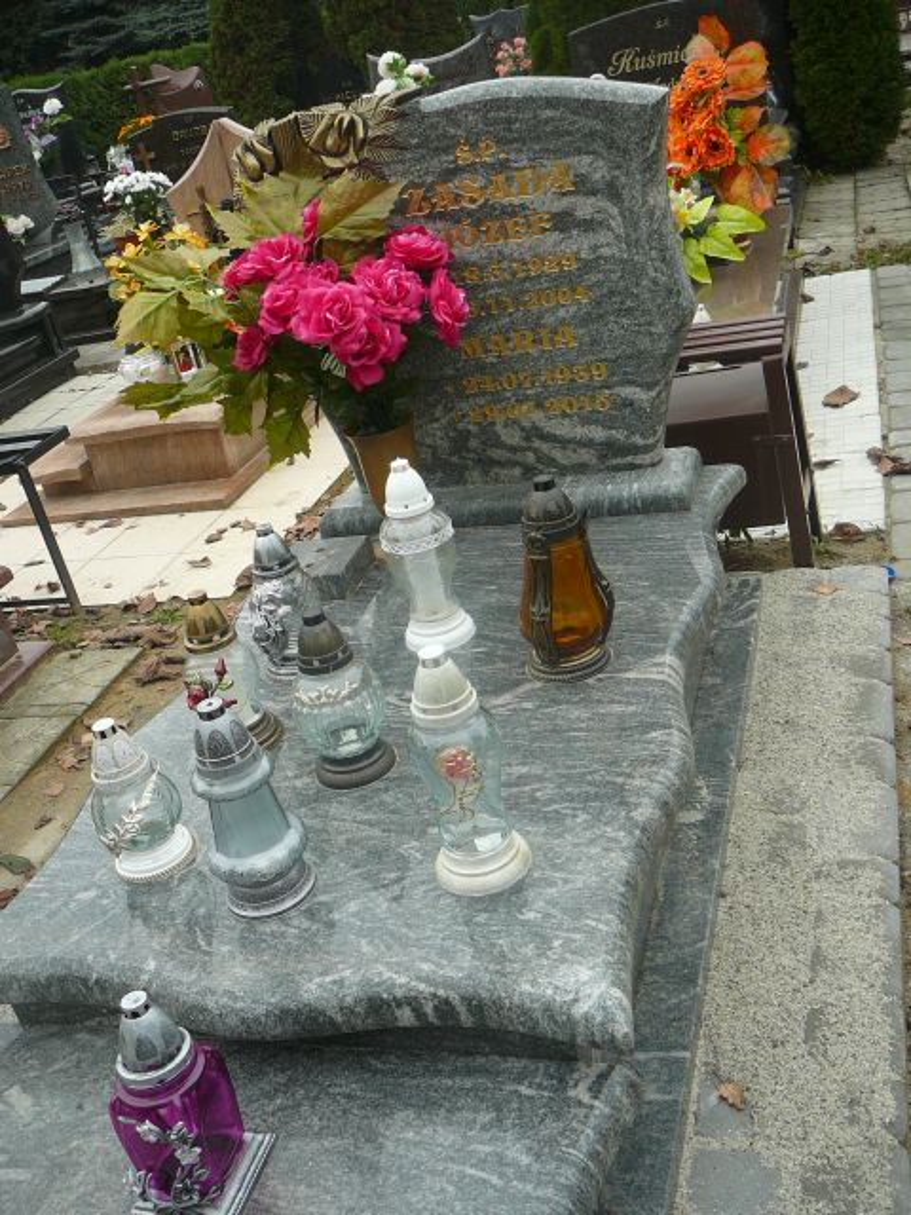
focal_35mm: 35
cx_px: 456
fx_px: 1228
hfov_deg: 40.7
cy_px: 608
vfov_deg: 52.6
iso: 80
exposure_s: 1/80
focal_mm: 5.2
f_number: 2.8
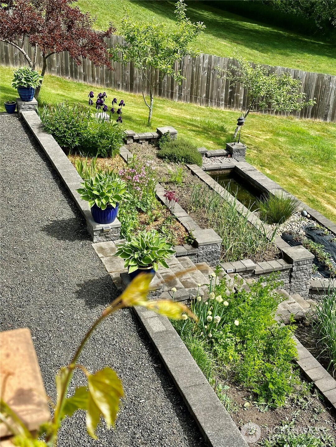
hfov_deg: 30.3
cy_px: 224
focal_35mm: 48
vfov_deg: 39.7
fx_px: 621
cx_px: 168
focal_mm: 6.86
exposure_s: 1/2160
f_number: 1.78
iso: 64
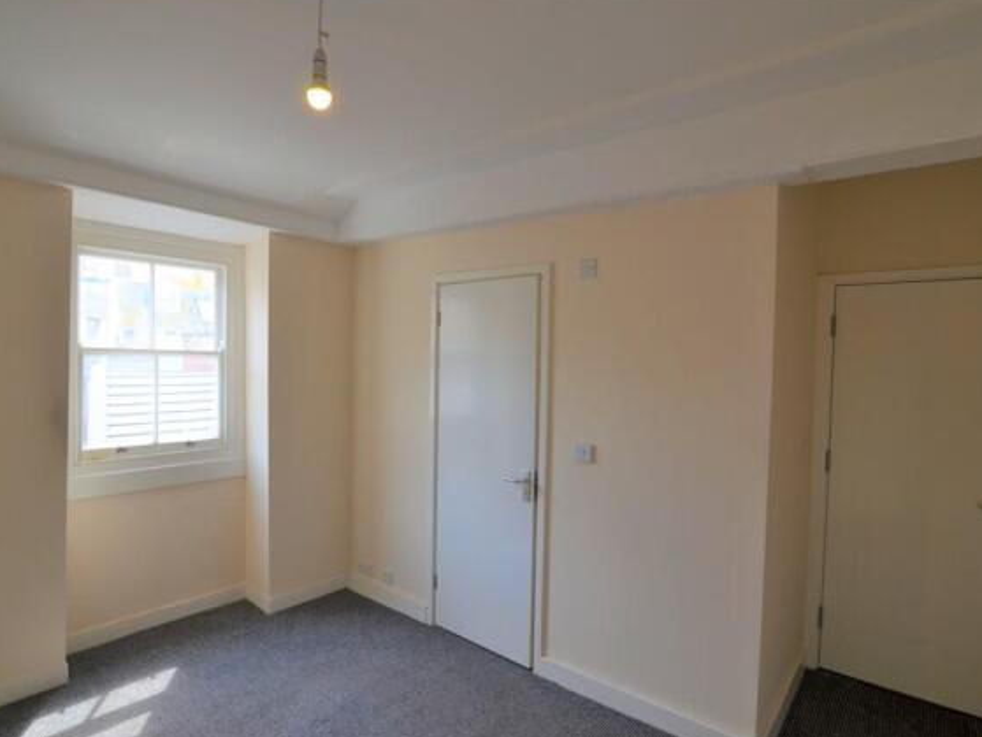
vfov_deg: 70.0
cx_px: 485
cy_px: 370
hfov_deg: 86.0
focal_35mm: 19
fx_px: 527
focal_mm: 11
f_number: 5.6
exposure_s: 1/125
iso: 220
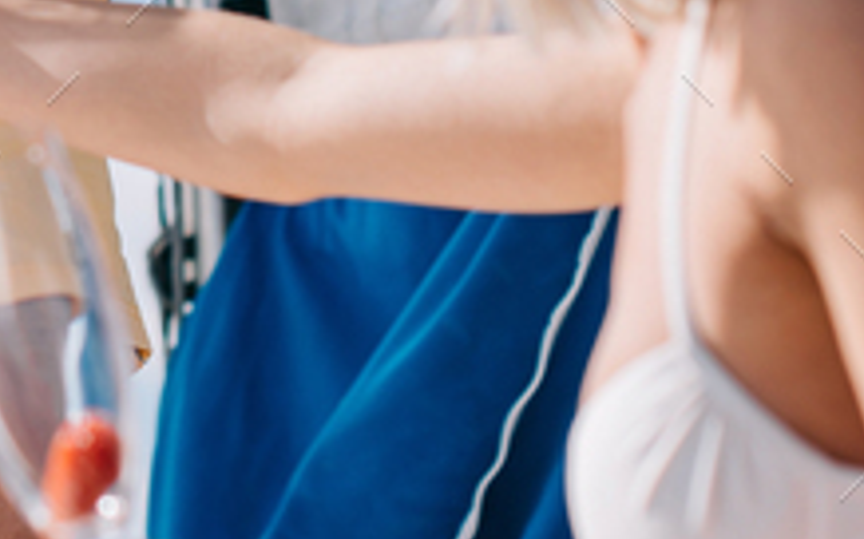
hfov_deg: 10.0
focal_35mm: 207
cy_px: -262
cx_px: -234
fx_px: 4872
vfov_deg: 6.3
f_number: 2.8
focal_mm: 50
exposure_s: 1/2500
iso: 100
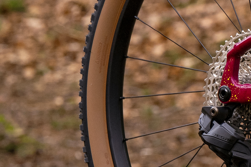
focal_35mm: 800
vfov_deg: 1.7
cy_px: -29
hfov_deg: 2.6
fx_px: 5578
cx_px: 645
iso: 400
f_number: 5
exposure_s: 1/320
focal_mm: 135
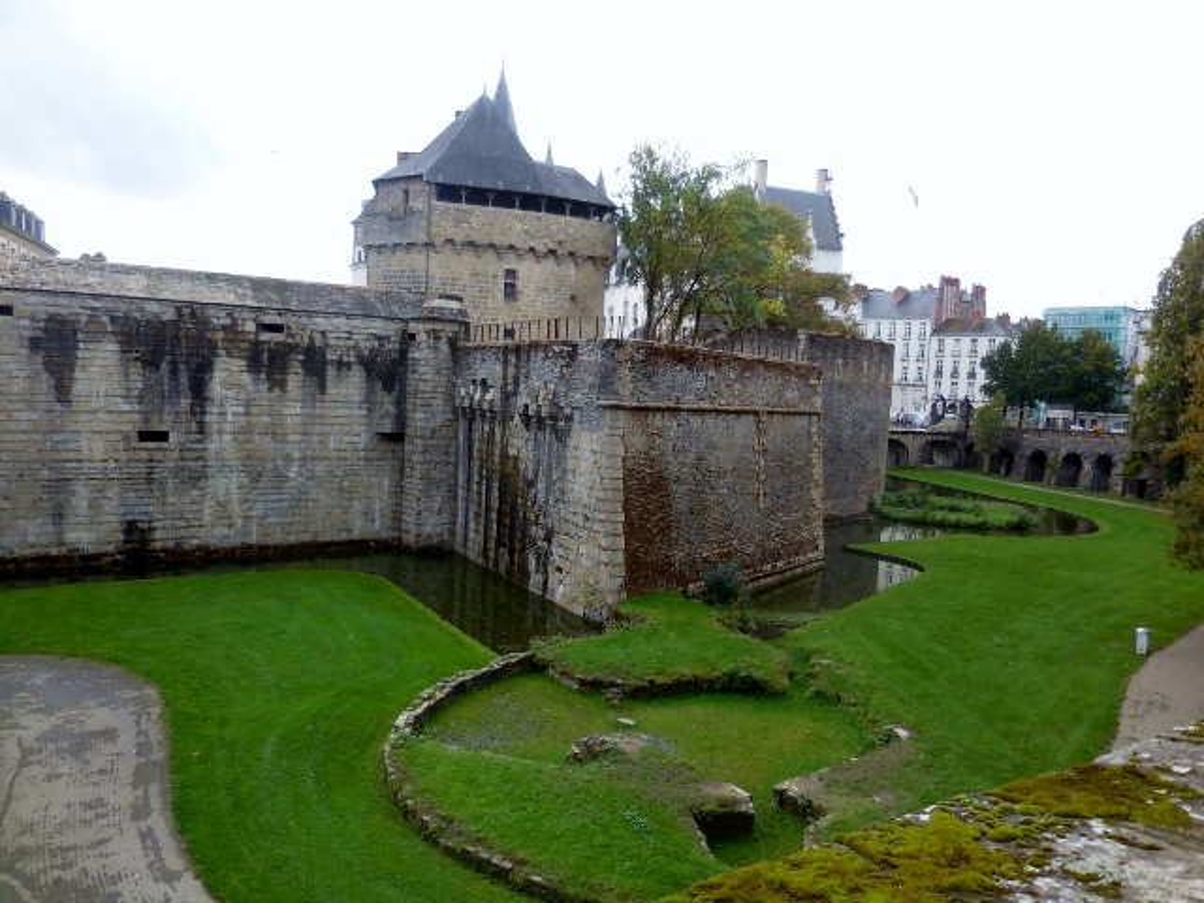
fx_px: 870
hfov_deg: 69.4
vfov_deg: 54.9
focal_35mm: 25
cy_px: 452
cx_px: 602
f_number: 3.3
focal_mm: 4.5
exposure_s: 1/500
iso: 125
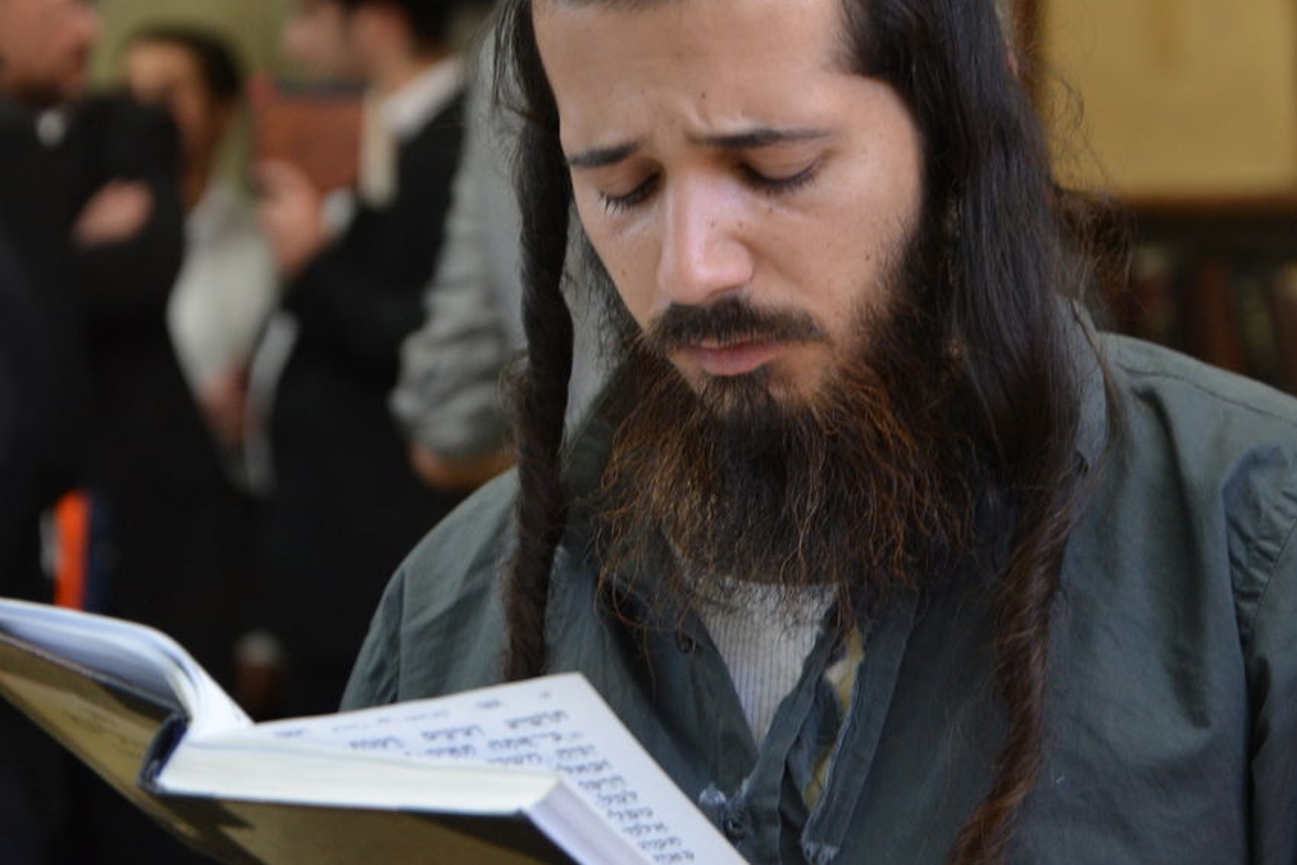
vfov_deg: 9.8
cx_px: 726
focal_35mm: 140
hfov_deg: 14.6
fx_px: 5044
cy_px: 304
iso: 1600
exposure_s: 1/125
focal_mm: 85
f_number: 4.5
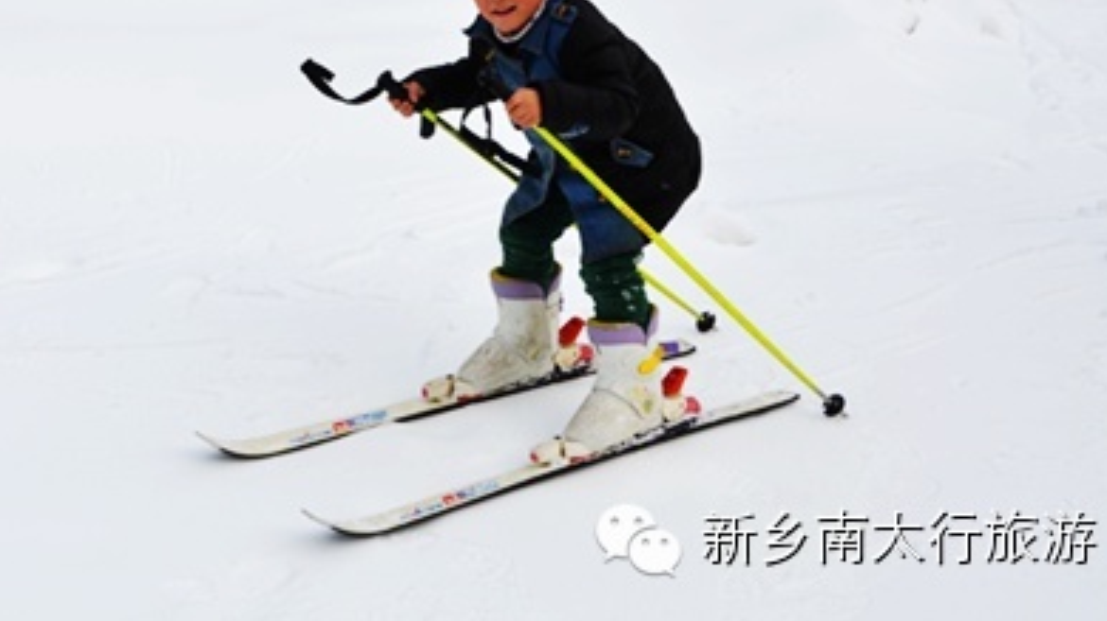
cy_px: 62
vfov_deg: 20.3
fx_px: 1702
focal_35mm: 58
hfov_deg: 35.4
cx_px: 298
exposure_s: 1/250
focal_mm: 24
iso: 100
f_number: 8
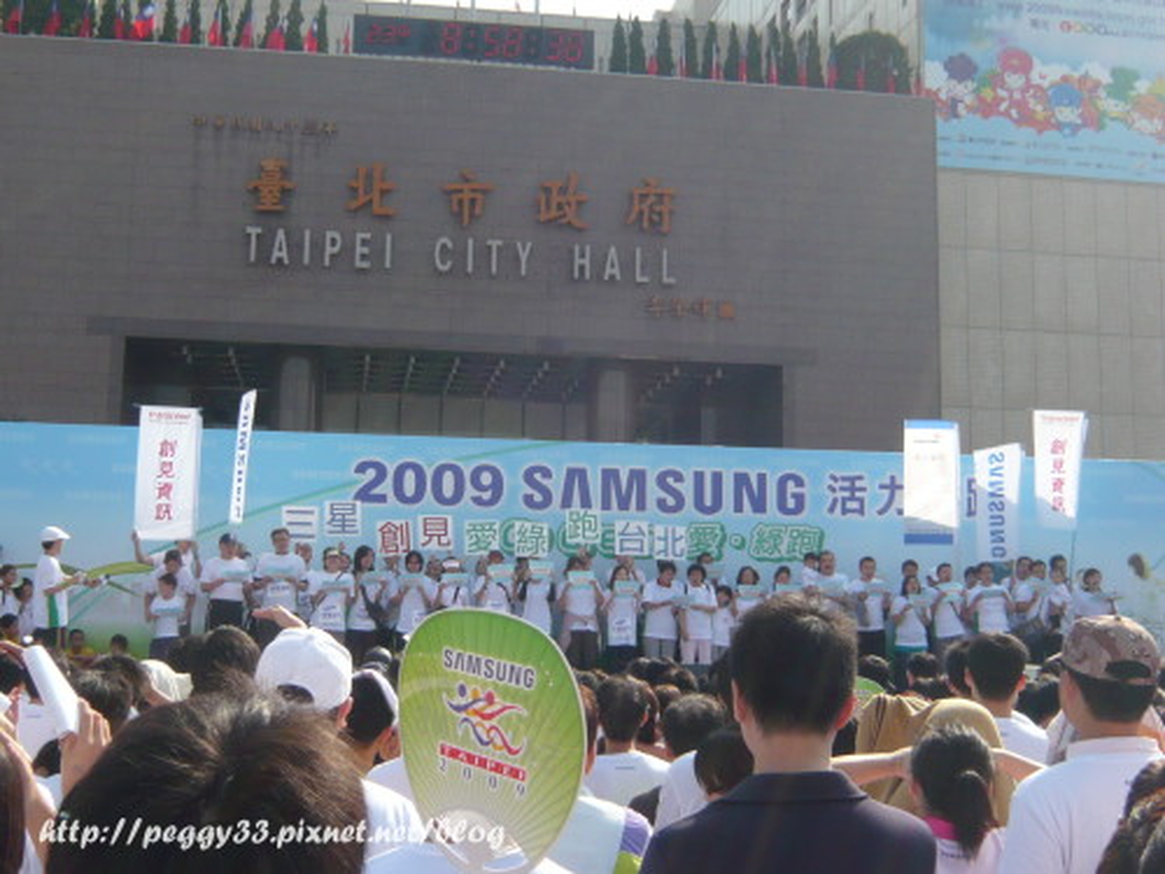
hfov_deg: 42.9
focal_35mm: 44
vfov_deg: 32.9
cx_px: 582
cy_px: 437
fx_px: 1481
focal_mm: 4.6
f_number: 8
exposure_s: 1/125
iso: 100
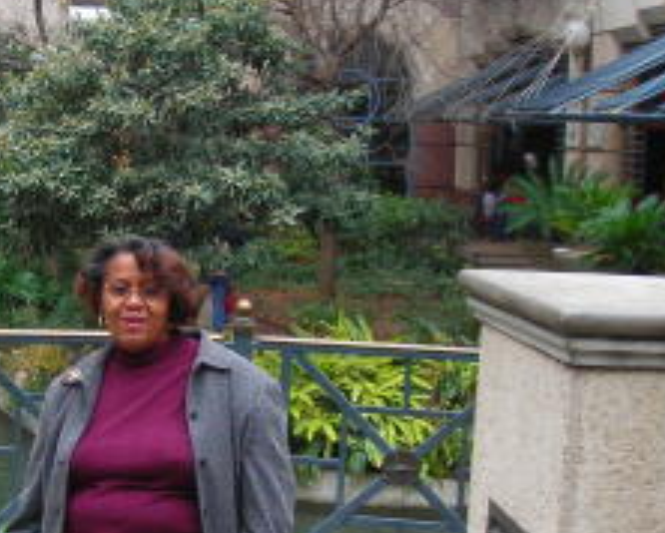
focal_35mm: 75
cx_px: 108
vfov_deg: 20.4
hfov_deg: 24.8
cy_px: 343
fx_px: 1477
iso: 50
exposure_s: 1/65
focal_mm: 6.3
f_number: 3.2
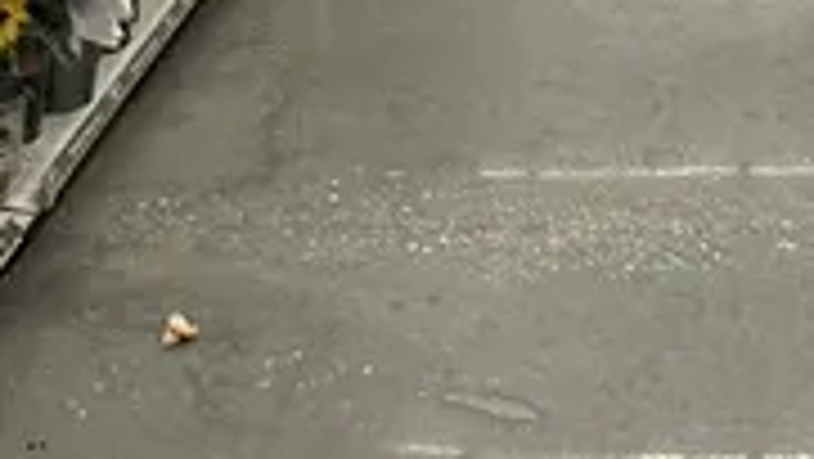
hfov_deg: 20.9
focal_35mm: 101
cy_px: -567
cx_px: 648
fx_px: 2181
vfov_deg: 10.6
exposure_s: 1/120
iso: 160
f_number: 2.2
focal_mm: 2.22
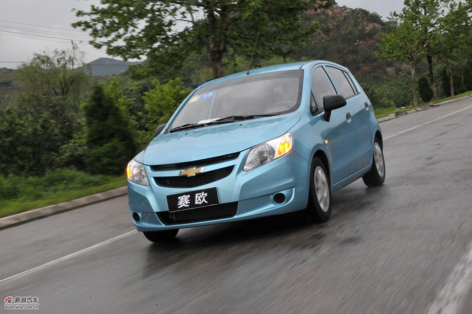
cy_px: 157
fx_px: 825
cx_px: 236
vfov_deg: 21.5
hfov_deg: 31.9
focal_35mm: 63
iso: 1250
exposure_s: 1/60
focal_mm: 42
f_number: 29
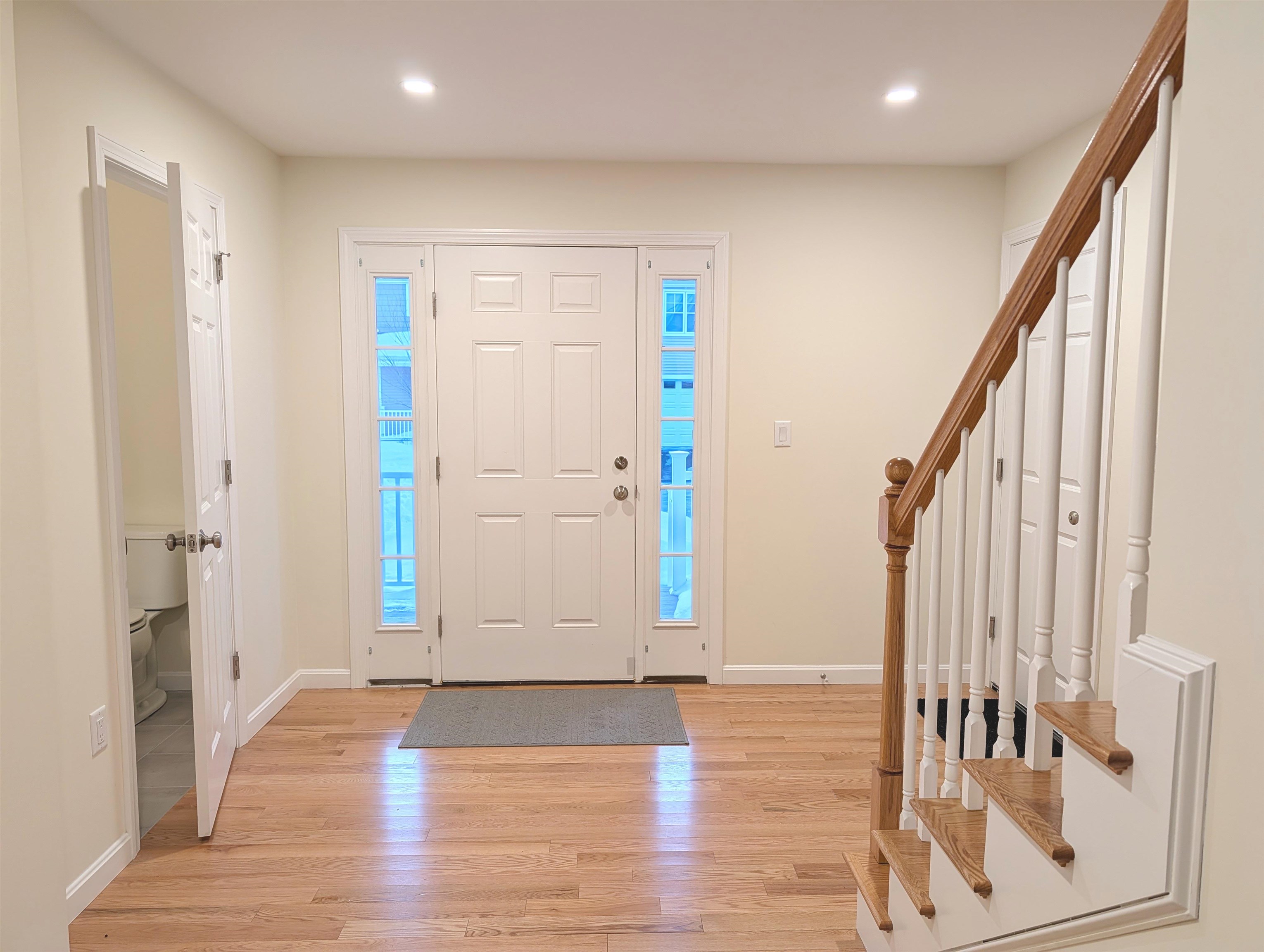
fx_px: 878
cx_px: 632
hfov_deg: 71.5
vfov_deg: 56.9
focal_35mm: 24
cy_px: 476
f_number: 1.68
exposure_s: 1/120
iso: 40
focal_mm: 6.9
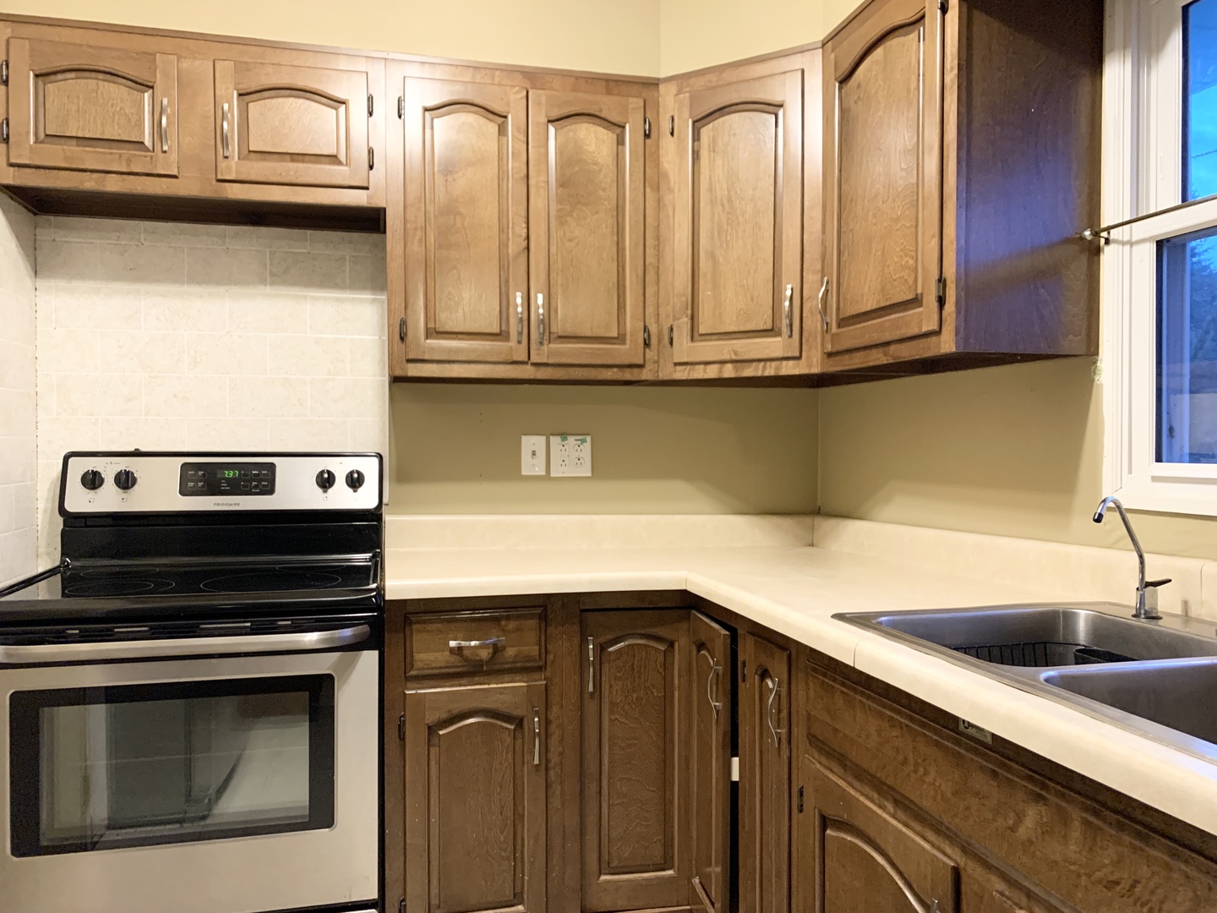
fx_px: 914
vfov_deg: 53.1
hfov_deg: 67.3
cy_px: 456
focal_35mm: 26
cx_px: 608
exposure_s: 1/60
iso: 320
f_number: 1.8
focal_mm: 4.25
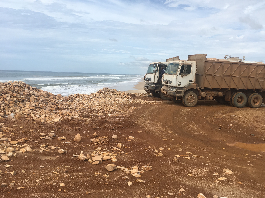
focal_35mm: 32
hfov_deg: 56.7
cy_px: 95
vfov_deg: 44.2
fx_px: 245
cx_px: 146
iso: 25
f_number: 2.2
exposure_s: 1/1972
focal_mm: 4.15
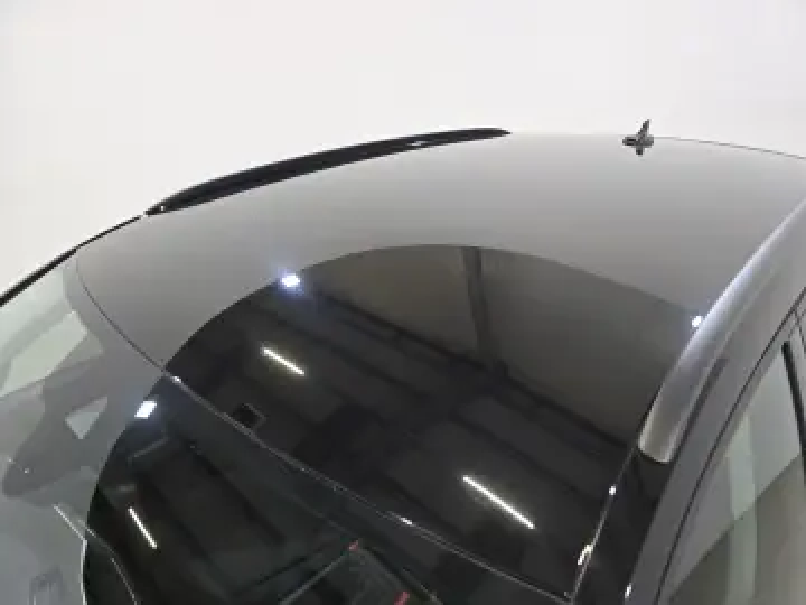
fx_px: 536
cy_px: 302
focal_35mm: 23
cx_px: 403
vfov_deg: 58.9
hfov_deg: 73.9
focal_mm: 6.3
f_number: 1.7
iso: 320
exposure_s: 1/100
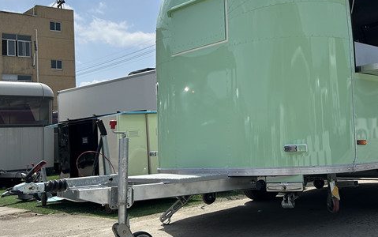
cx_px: 257
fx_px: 474
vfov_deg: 27.9
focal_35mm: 46
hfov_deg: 42.8
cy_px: 78
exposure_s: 1/7463
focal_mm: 5.7
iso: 50
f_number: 1.5
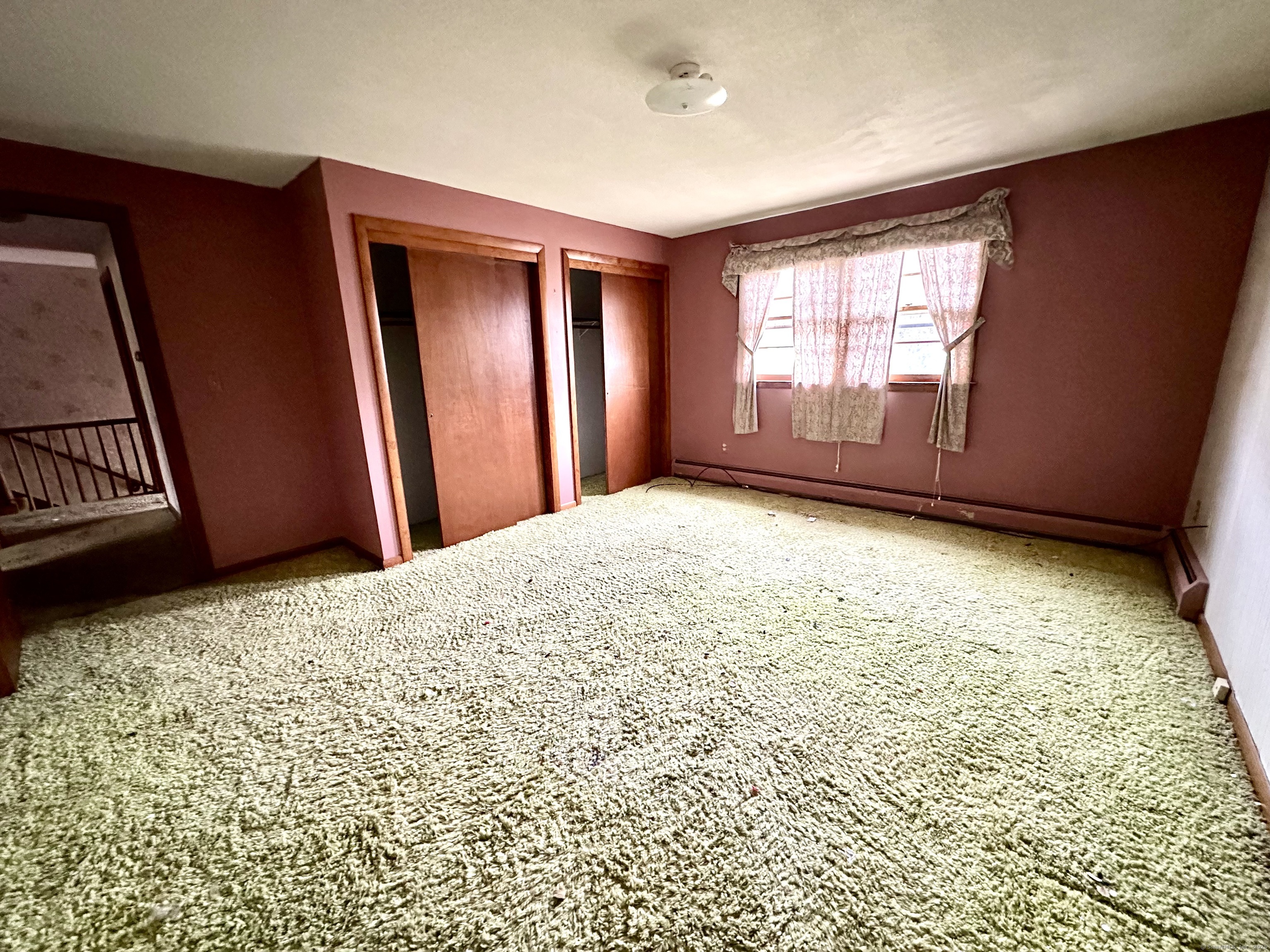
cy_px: 476
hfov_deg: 102.1
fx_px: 514
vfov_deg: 85.7
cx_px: 635
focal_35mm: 14
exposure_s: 1/60
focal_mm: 2.22
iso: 800
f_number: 2.2
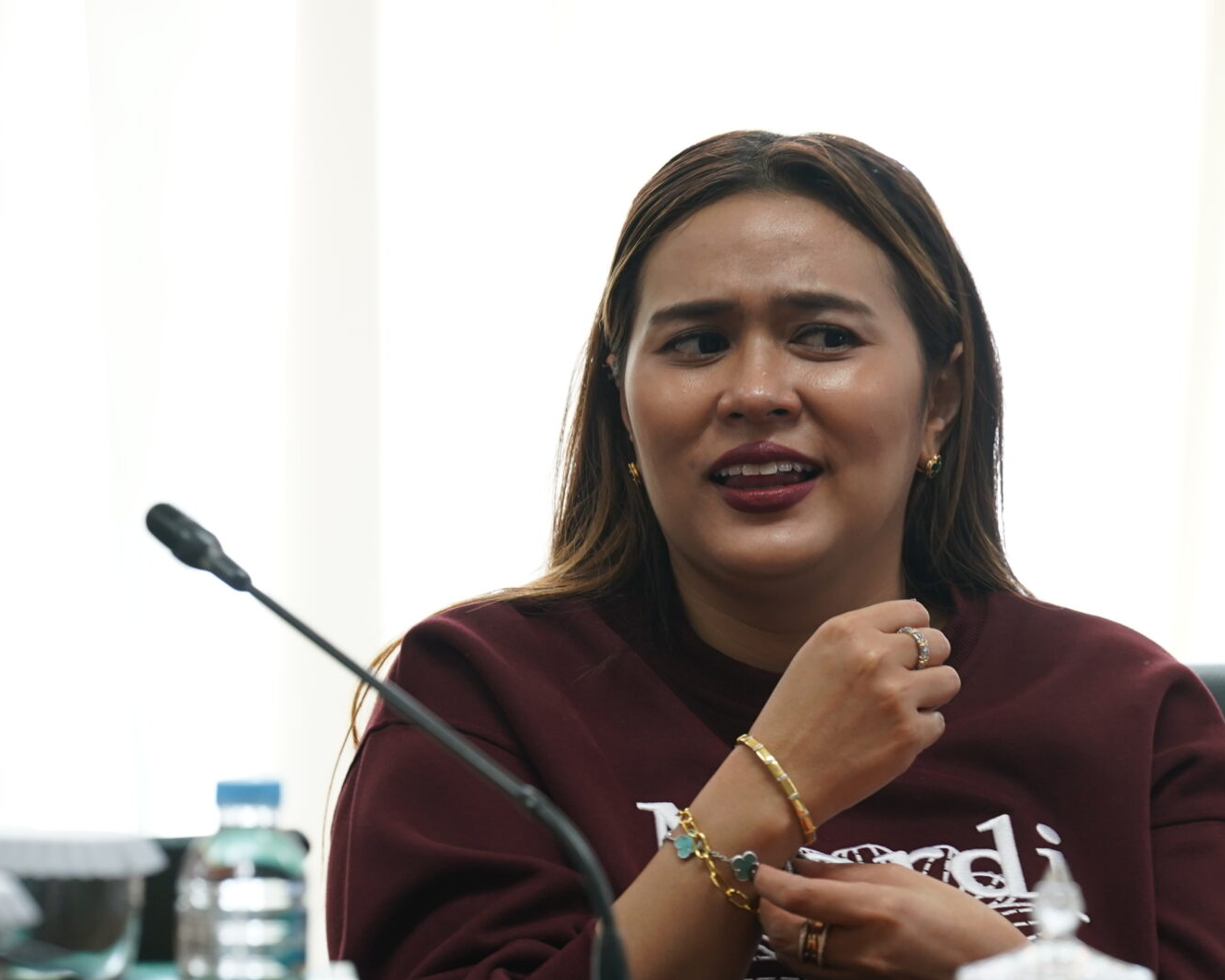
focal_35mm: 360
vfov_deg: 4.3
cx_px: 1043
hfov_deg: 5.4
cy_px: 452
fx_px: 13053
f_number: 4
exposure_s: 1/100
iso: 800
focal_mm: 198
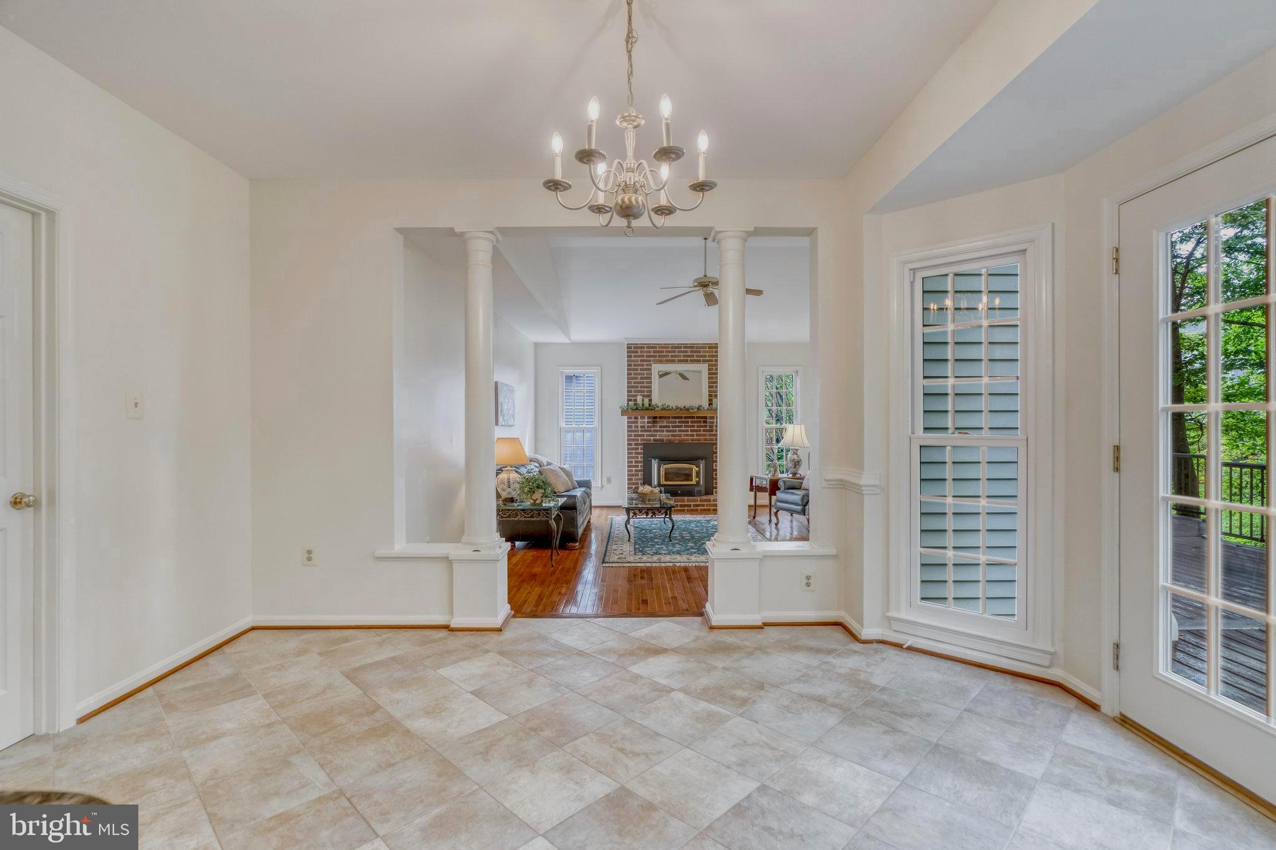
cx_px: 638
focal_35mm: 16
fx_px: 567
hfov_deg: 96.7
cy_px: 425
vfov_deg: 73.7
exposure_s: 1/8
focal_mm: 16
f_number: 7.1
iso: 1250
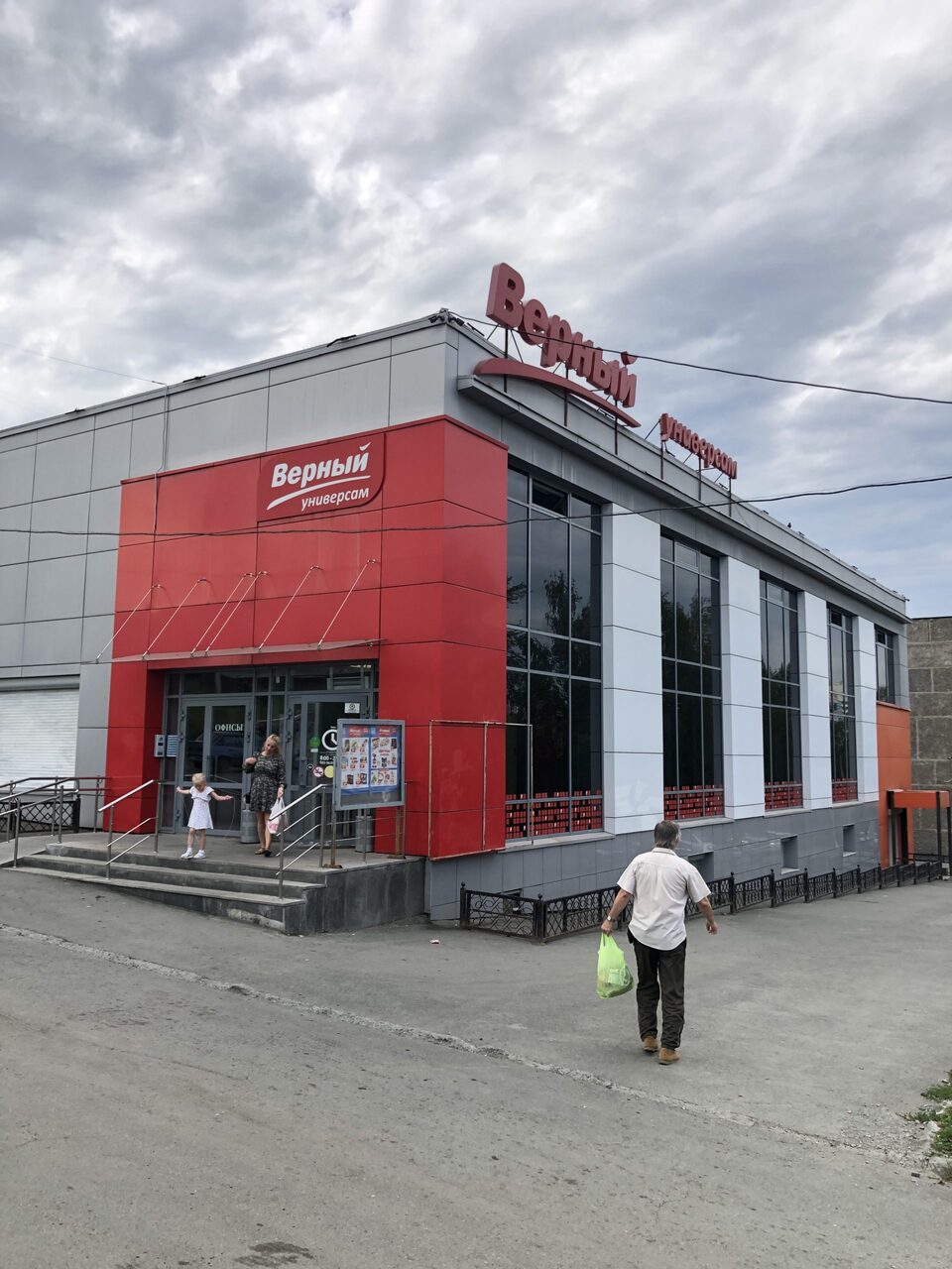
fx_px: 1027
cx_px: 476
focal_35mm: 28
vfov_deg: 63.4
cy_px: 634
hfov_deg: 49.7
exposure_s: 1/432
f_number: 1.8
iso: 20
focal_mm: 4
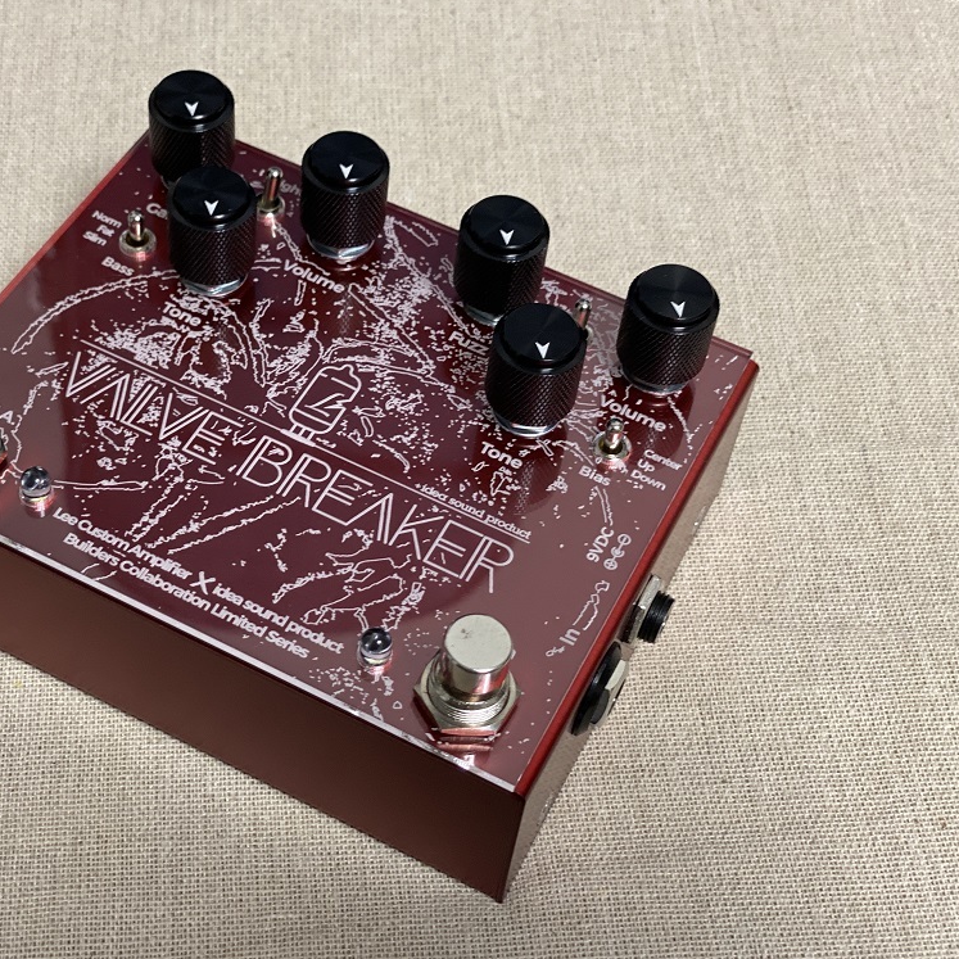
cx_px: 336
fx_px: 1943
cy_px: 479
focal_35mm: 62
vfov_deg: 27.7
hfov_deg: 27.6
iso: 125
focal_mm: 6
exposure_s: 1/33
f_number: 2
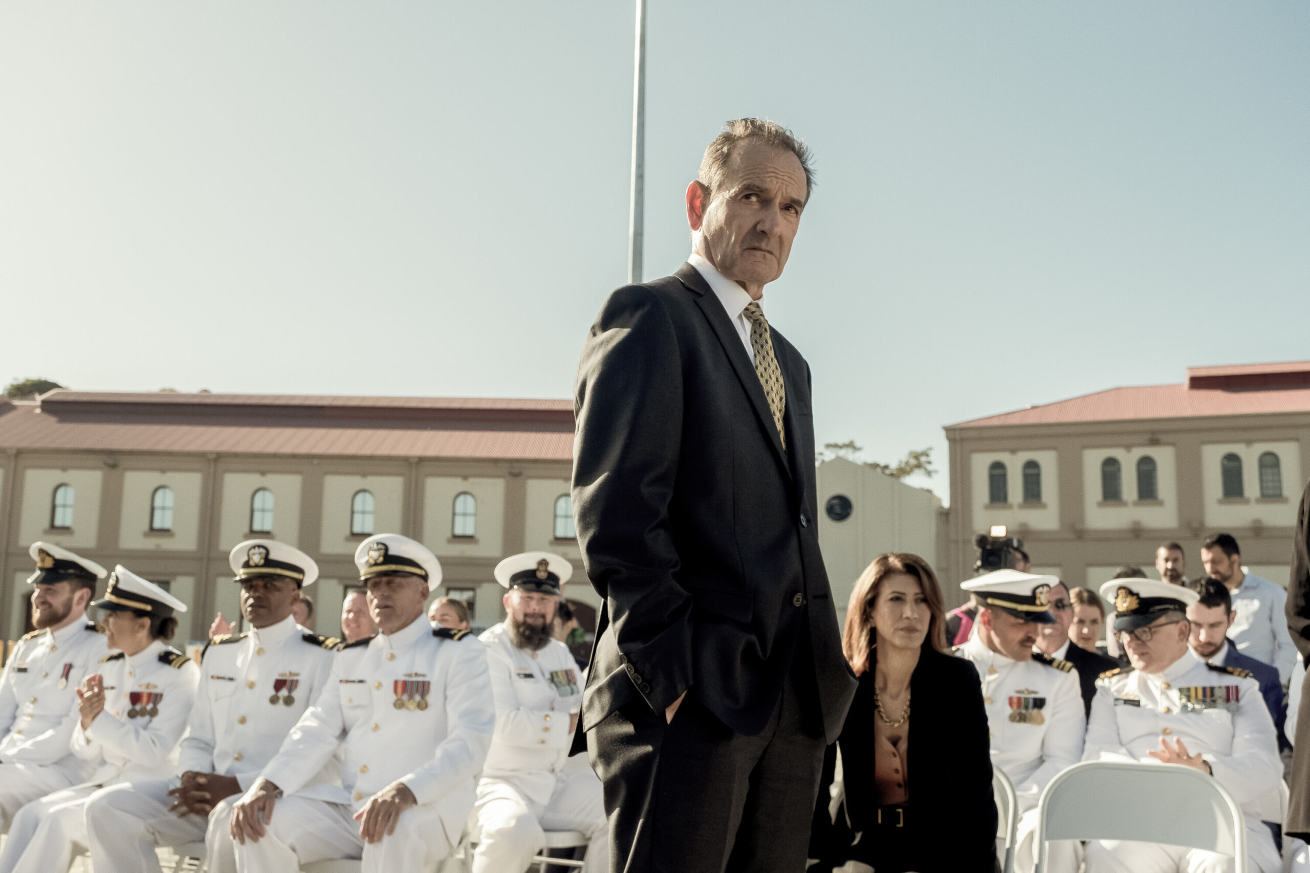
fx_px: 1237
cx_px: 655
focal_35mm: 34
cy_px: 436
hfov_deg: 55.8
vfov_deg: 38.9
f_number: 4.5
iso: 1600
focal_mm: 22.7
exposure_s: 1/4000
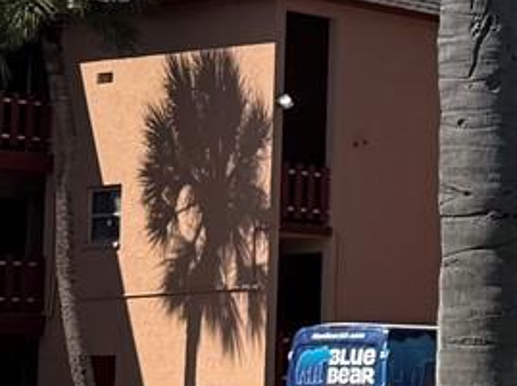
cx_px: 1194
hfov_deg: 11.6
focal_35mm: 143
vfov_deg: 10.3
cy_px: 182
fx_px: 2133
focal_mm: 6.76
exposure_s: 1/5714
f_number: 1.78
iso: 80
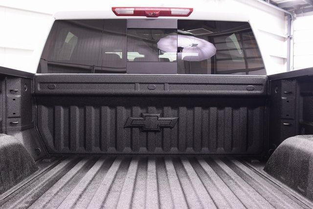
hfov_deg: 53.1
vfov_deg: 36.9
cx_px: 156
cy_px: 104
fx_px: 313
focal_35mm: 36
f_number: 6.3
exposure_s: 1/15
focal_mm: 24
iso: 1600
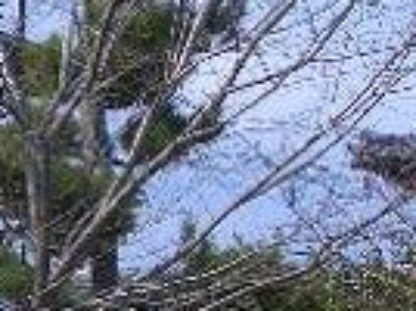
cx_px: 174
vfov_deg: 6.2
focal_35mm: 238
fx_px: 2855
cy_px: 173
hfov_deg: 8.3
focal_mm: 8.2
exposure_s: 1/320
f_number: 5
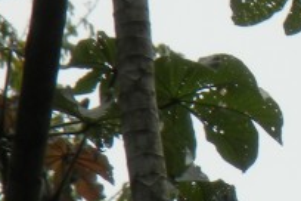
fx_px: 13126
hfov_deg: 1.3
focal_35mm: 1570
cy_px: 109
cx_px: 662
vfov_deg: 0.9
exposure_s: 1/864
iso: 160
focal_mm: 54
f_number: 5.6
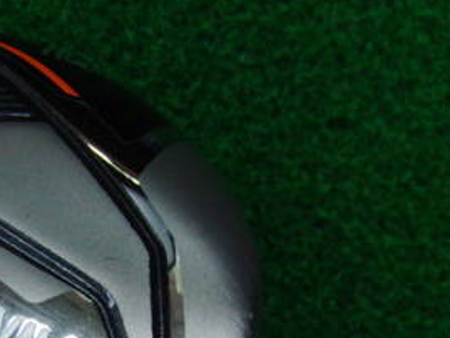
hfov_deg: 21.5
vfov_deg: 16.3
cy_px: 376
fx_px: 1144
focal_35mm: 88
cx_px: 3
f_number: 3.6
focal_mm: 6.42
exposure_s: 1/80
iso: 160
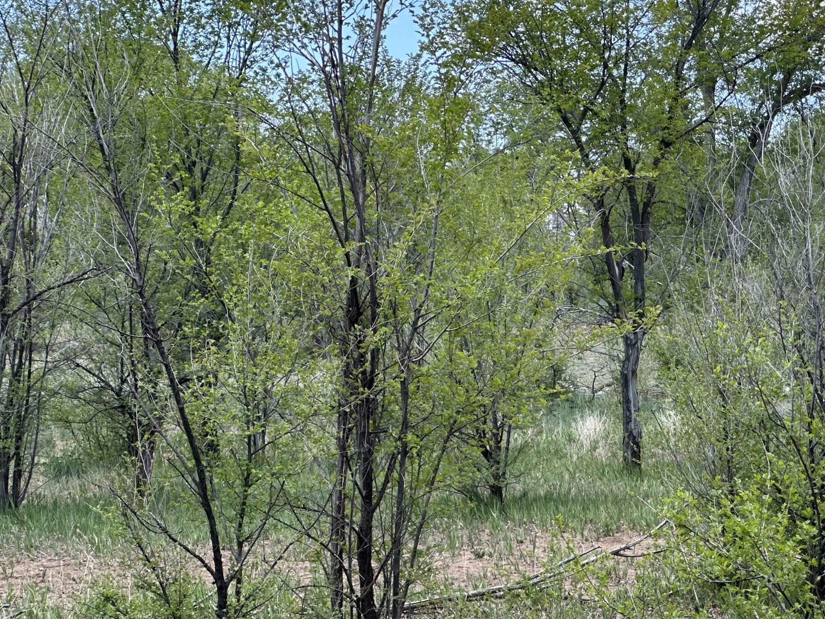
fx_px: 3027
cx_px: 610
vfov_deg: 11.7
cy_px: 335
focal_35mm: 127
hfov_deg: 15.5
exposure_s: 1/121
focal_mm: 9
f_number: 2.8
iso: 25
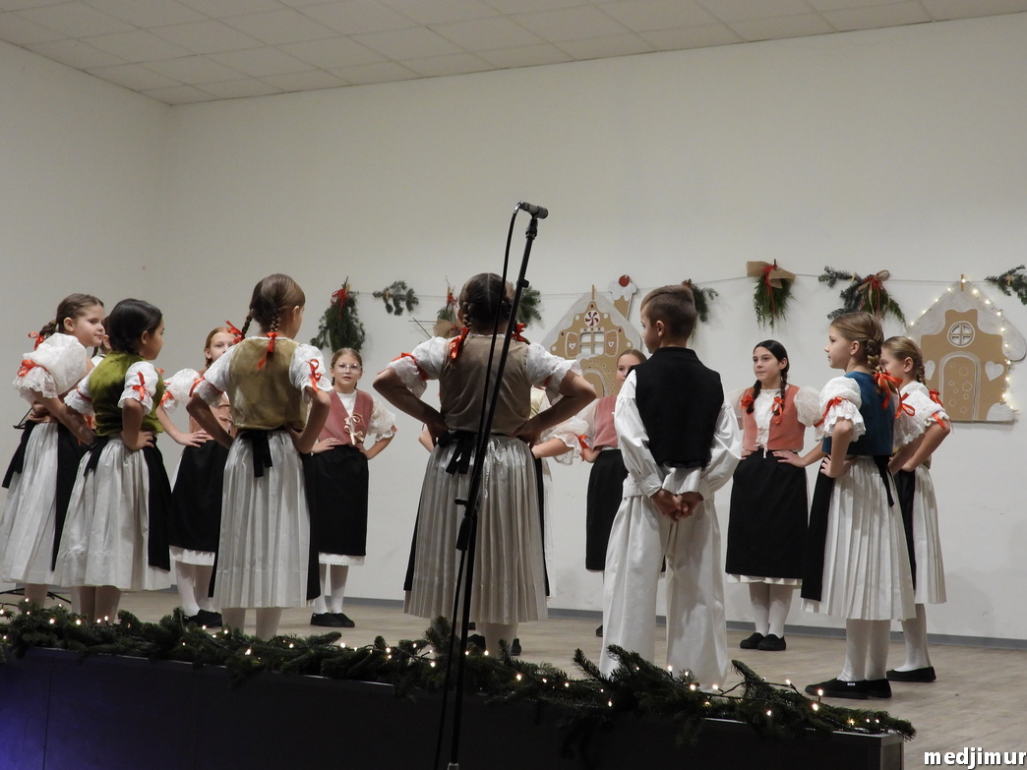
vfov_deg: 27.0
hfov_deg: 35.5
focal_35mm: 54
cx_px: 503
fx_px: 1602
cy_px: 344
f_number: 3.2
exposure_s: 1/30
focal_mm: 8.5
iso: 320
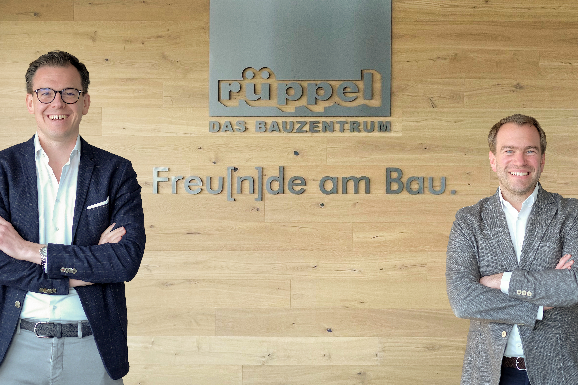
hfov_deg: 24.2
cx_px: 289
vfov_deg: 16.3
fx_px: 1349
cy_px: 192
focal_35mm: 84
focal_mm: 56
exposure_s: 1/500
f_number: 1.2
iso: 200
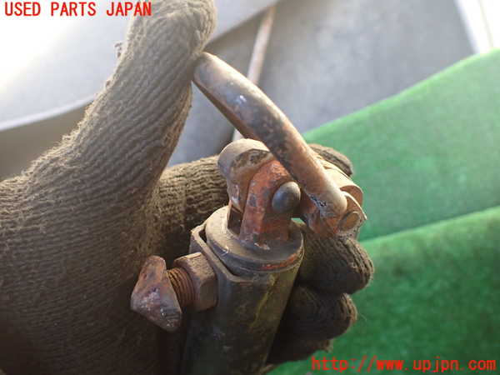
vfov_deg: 46.8
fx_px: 433
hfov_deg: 60.0
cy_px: 188
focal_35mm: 30
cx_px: 250
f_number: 2.3
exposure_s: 1/125
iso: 400
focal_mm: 5.4
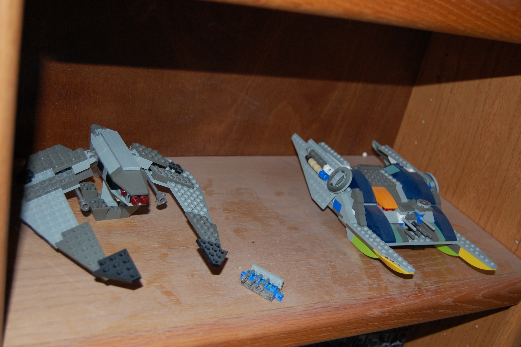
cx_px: 260
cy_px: 174
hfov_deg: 46.4
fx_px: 607
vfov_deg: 31.8
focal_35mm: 42
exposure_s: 1/60
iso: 400
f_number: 4.2
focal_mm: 28
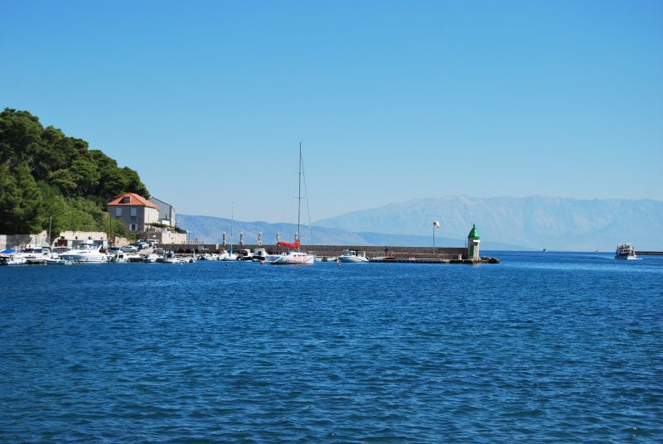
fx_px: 1162
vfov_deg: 21.6
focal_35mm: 63
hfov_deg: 31.8
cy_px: 222
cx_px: 332
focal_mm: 42
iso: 100
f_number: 8
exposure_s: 1/250
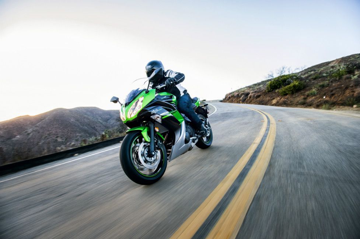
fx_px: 170
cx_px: 180
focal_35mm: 17
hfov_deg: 93.3
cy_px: 120
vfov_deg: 70.4
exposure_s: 1/100
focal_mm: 17
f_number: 5.6
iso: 1000
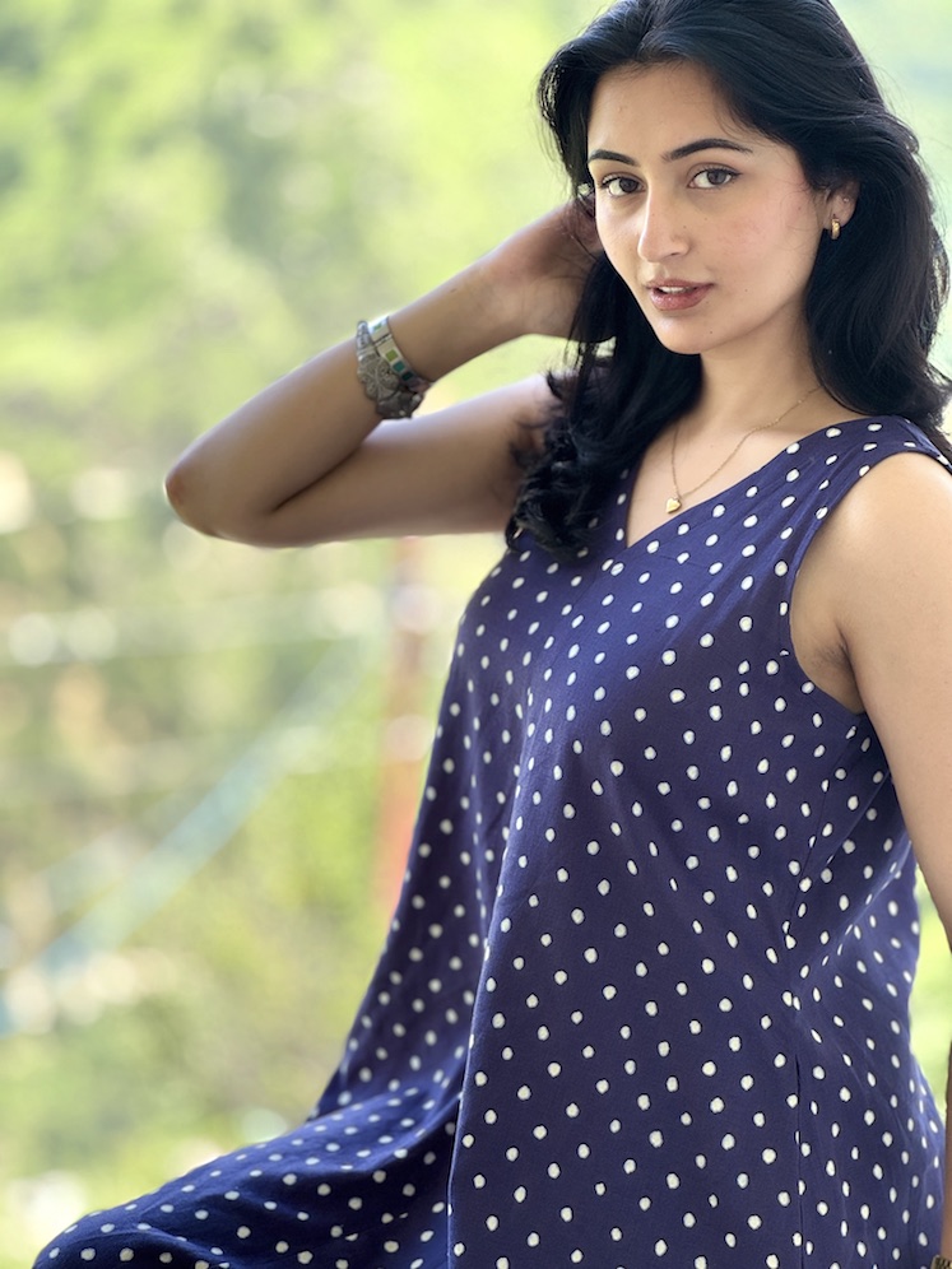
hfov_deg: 19.1
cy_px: 634
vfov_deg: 25.3
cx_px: 476
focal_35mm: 77
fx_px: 2824
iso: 25
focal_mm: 9
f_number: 2.8
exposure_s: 1/107
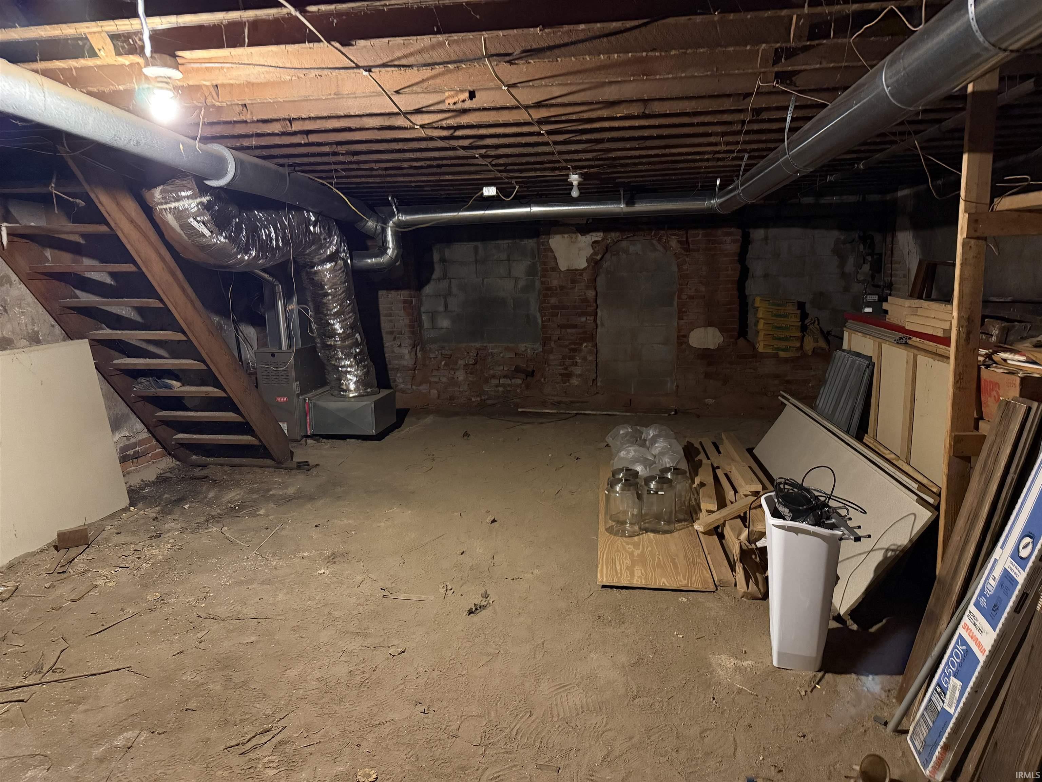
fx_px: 722
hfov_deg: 71.6
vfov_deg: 56.8
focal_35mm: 24
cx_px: 521
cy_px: 391
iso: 1000
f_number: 1.78
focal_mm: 6.76
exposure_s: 1/30
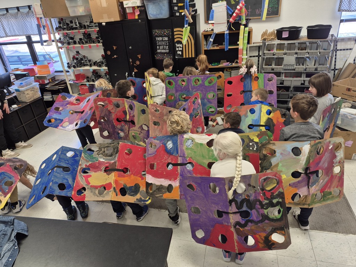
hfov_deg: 73.9
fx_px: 237
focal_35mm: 23
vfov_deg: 58.9
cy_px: 134
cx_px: 178
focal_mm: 5.4
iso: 32
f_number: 1.8
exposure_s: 1/62
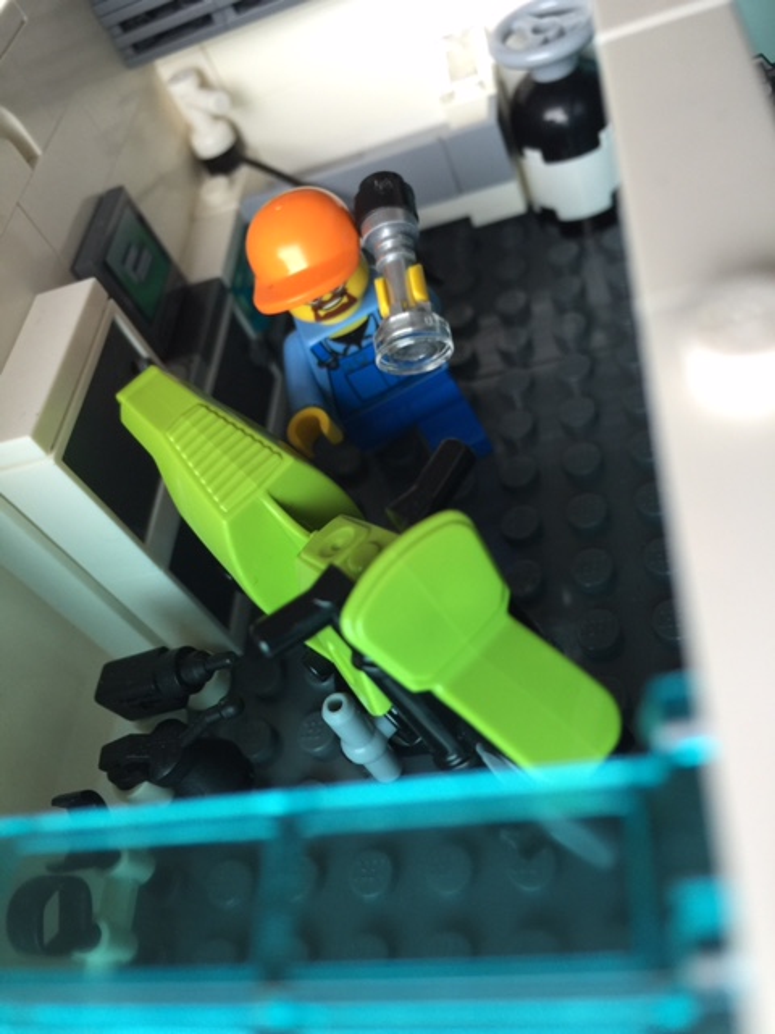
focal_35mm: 29
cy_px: 517
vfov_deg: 61.7
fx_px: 866
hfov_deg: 48.2
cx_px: 388
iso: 50
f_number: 2.2
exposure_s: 1/30
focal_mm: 4.15
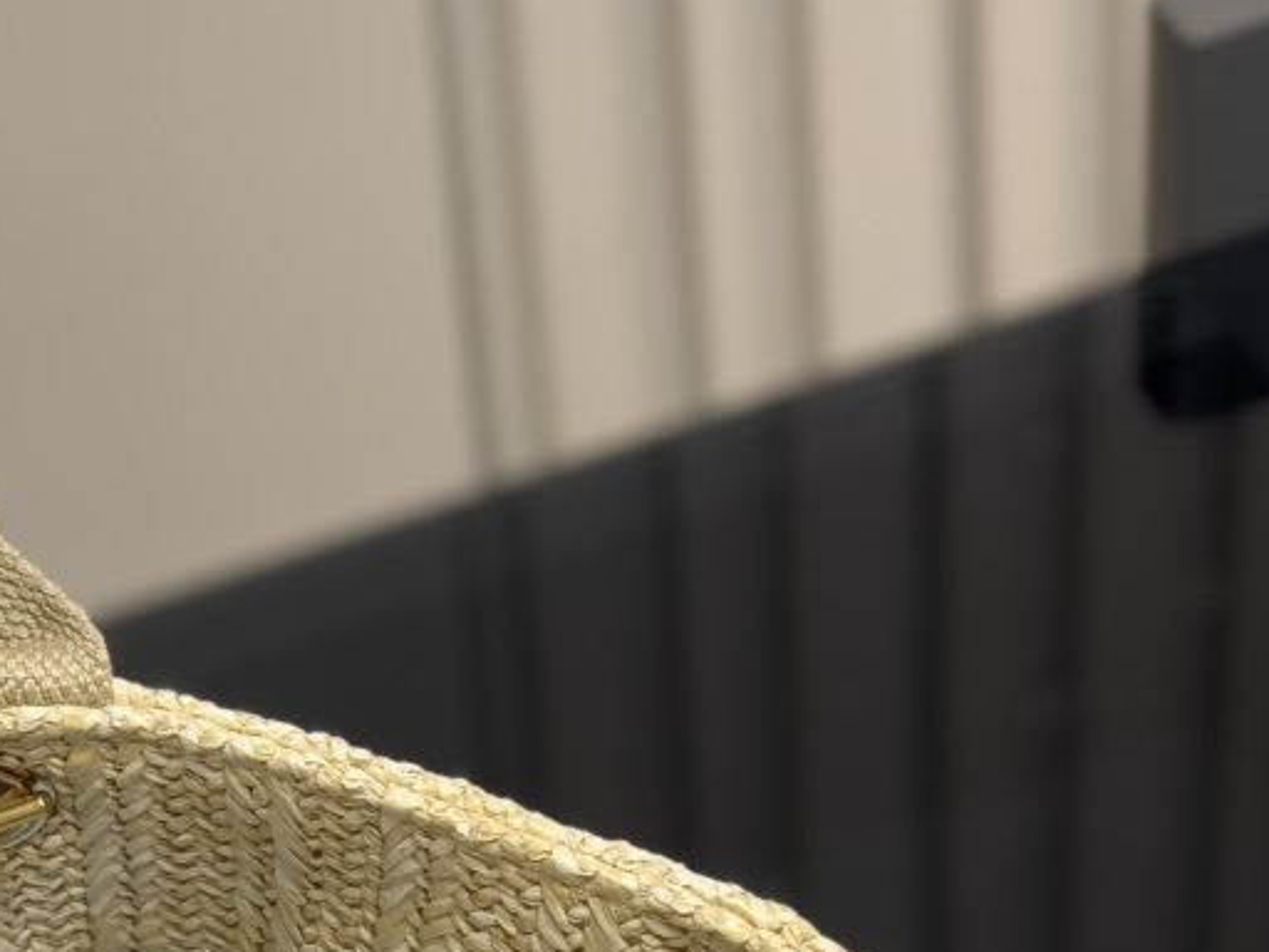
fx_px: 4949
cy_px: 1076
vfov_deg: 10.8
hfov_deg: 13.9
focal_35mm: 135
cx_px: -488
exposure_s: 1/50
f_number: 1.78
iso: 64
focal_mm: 6.76
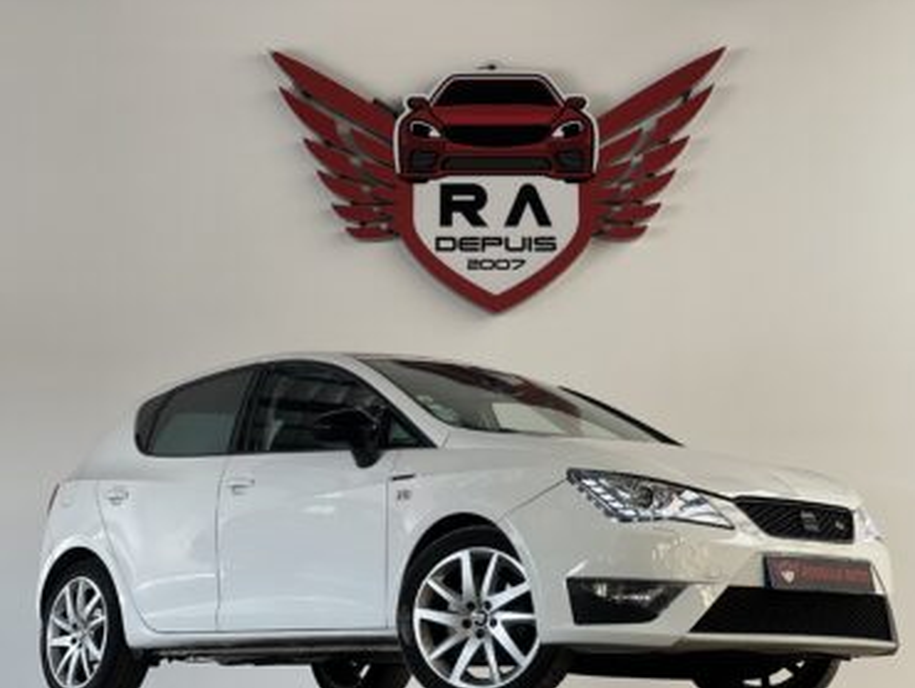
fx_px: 2063
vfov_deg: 18.9
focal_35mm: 78
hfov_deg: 25.0
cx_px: 461
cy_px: 343
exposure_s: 1/121
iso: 100
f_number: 2.8
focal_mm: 9
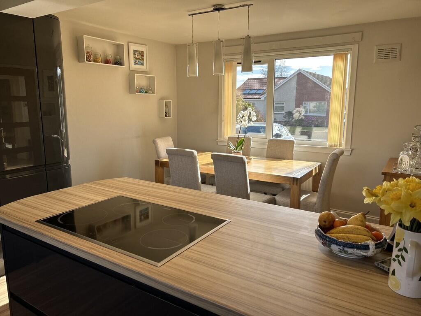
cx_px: 210
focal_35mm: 26
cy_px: 158
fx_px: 316
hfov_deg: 67.3
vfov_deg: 53.1
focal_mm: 5.7
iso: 50
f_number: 1.5
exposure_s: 1/846
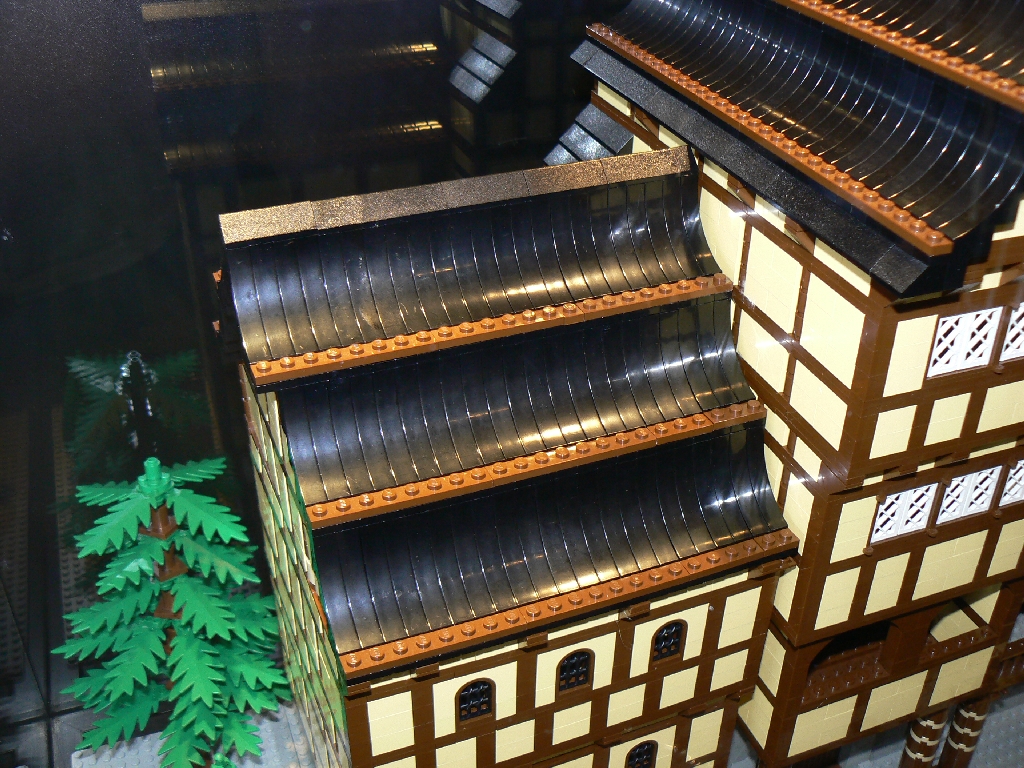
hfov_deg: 51.4
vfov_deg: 39.7
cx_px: 512
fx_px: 1065
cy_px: 384
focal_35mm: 36
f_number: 2.8
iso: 100
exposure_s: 1/30
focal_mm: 6
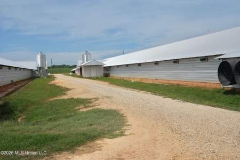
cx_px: 120
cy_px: 80
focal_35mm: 42
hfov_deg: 46.4
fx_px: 280
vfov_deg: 31.9
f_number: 11
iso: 400
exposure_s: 1/1000
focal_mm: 42
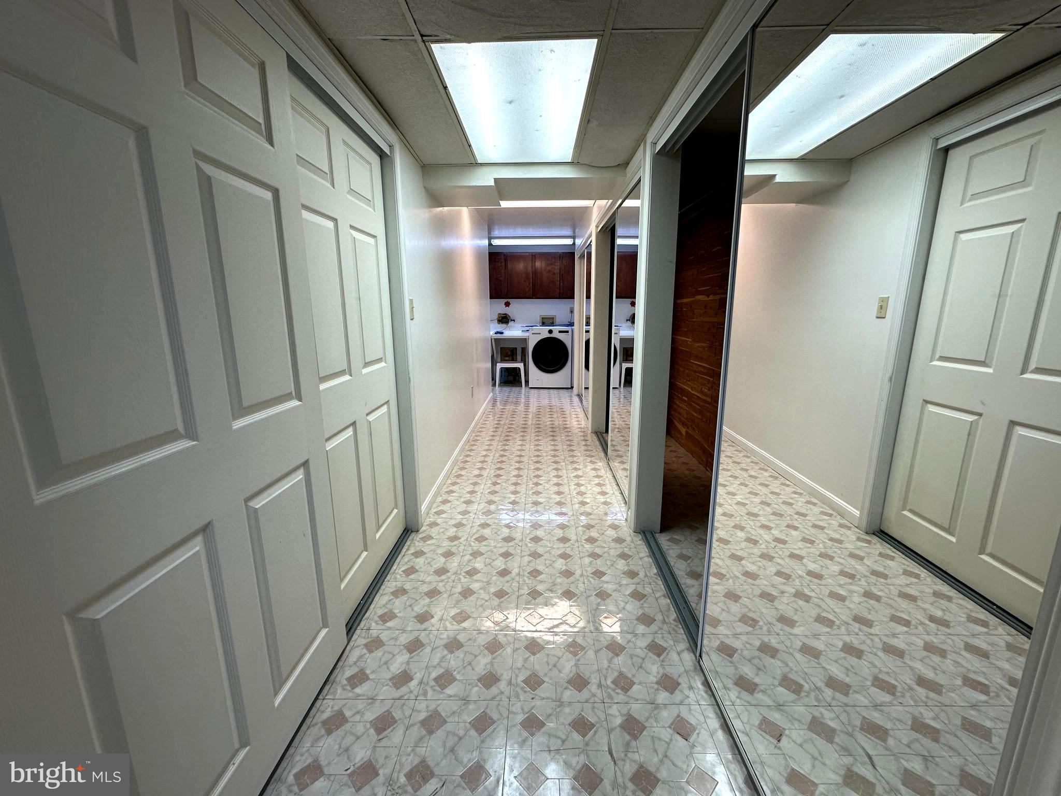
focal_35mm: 14
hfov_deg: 102.1
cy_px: 398
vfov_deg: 85.7
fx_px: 429
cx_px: 530
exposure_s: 1/120
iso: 125
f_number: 2.2
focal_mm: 2.22
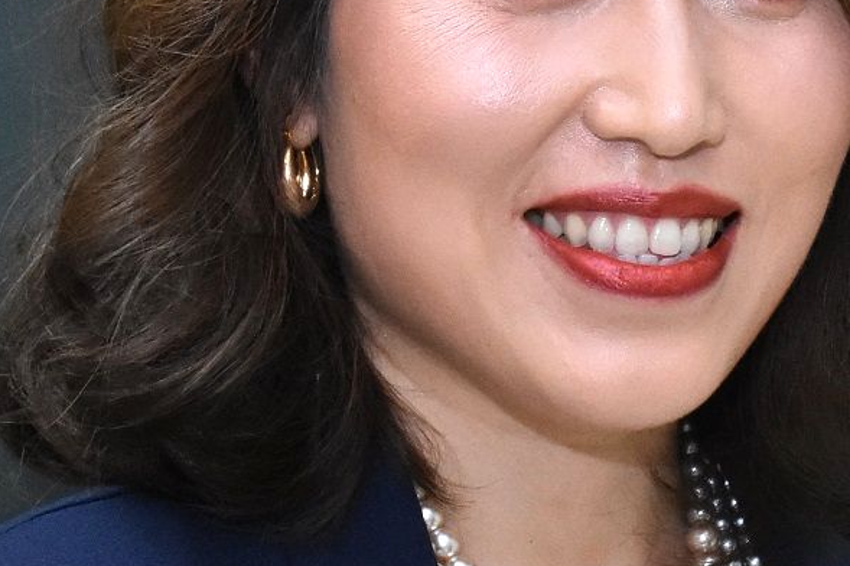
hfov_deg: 9.6
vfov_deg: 6.4
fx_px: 5051
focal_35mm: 214
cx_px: 665
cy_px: 533
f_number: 5.6
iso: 3200
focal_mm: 35
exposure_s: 1/250
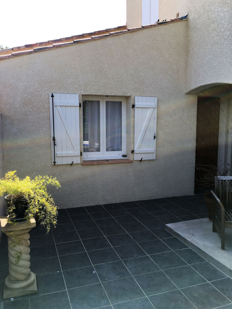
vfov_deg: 61.7
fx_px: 259
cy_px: 154
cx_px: 116
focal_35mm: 29
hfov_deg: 48.2
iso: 25
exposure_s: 1/663
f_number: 2.2
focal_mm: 4.15
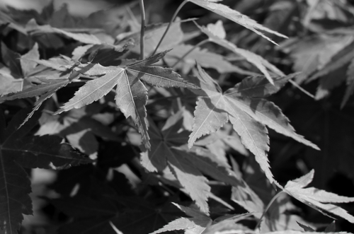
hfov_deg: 9.6
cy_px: 69
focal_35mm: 215
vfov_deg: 6.4
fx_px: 2109
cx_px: 59
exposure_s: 1/200
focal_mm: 70
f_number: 6.3
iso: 100
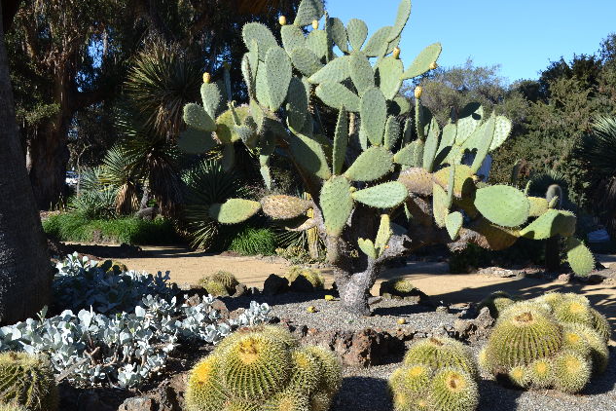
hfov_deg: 46.3
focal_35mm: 42
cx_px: 344
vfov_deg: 31.9
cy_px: 215
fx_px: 719
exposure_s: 1/200
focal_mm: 24
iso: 100
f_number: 7.1
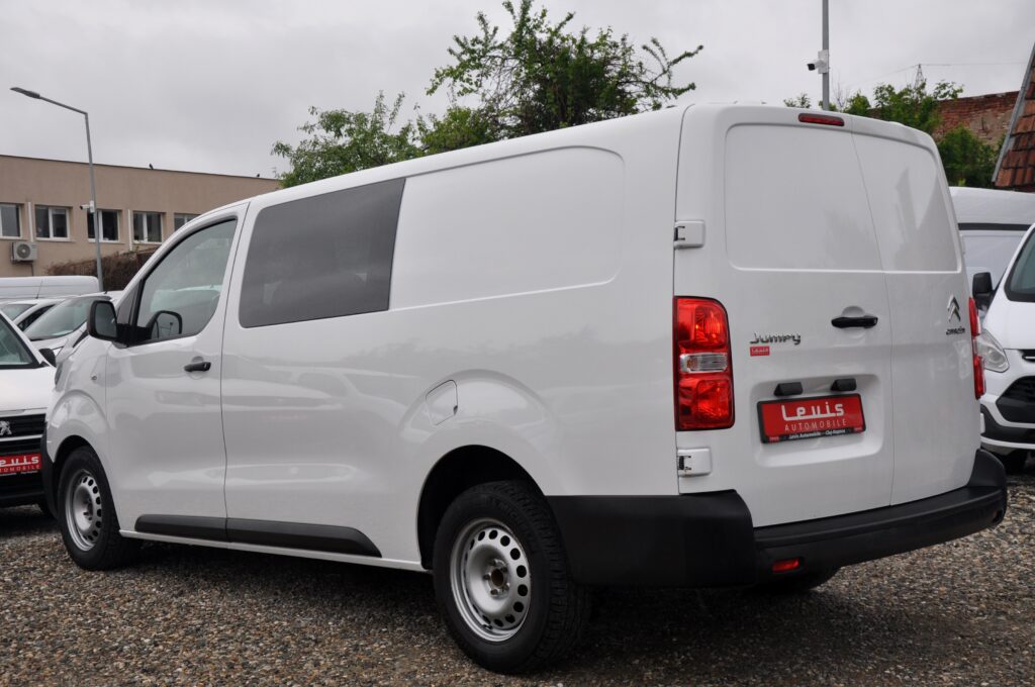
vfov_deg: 29.8
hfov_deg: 43.7
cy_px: 344
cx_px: 518
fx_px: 1292
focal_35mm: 45
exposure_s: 1/250
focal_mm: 30
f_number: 8
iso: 500
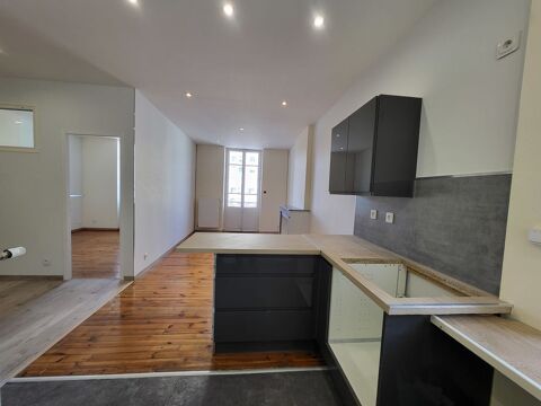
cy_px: 203
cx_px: 270
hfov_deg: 106.2
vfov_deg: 89.9
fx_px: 203
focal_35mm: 13
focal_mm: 1.74
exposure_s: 1/50
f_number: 2.2
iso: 64
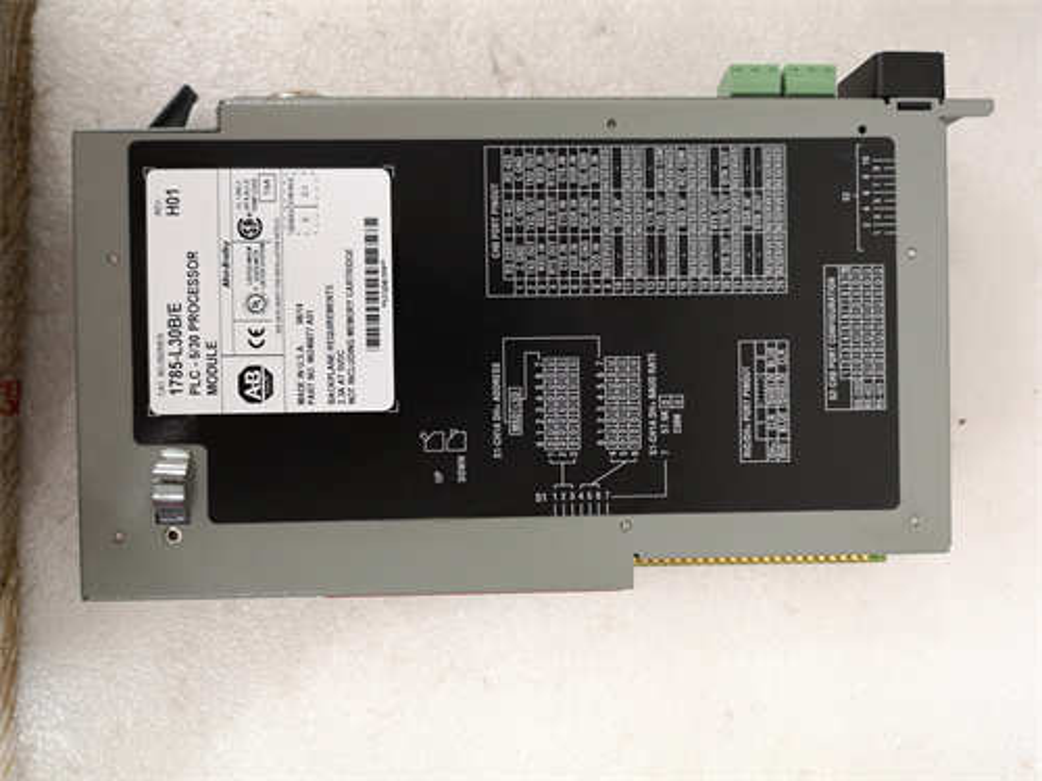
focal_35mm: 27
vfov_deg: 51.4
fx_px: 813
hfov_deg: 65.3
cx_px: 521
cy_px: 390
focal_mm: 3.95
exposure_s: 1/50
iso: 400
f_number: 1.8
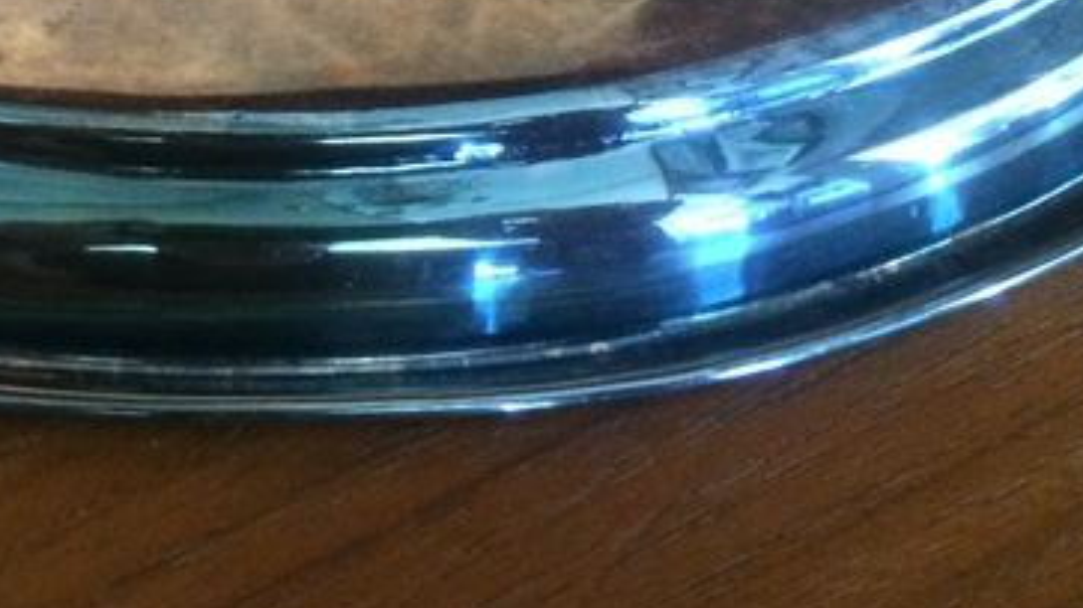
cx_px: 215
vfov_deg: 13.9
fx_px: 2326
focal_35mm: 81
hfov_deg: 25.7
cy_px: -326
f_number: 2.2
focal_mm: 4.12
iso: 320
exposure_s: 1/15
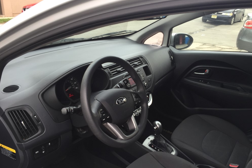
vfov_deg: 42.3
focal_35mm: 31
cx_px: 126
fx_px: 217
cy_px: 87
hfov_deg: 60.3
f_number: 2.2
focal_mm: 4.15
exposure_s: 1/124
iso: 32
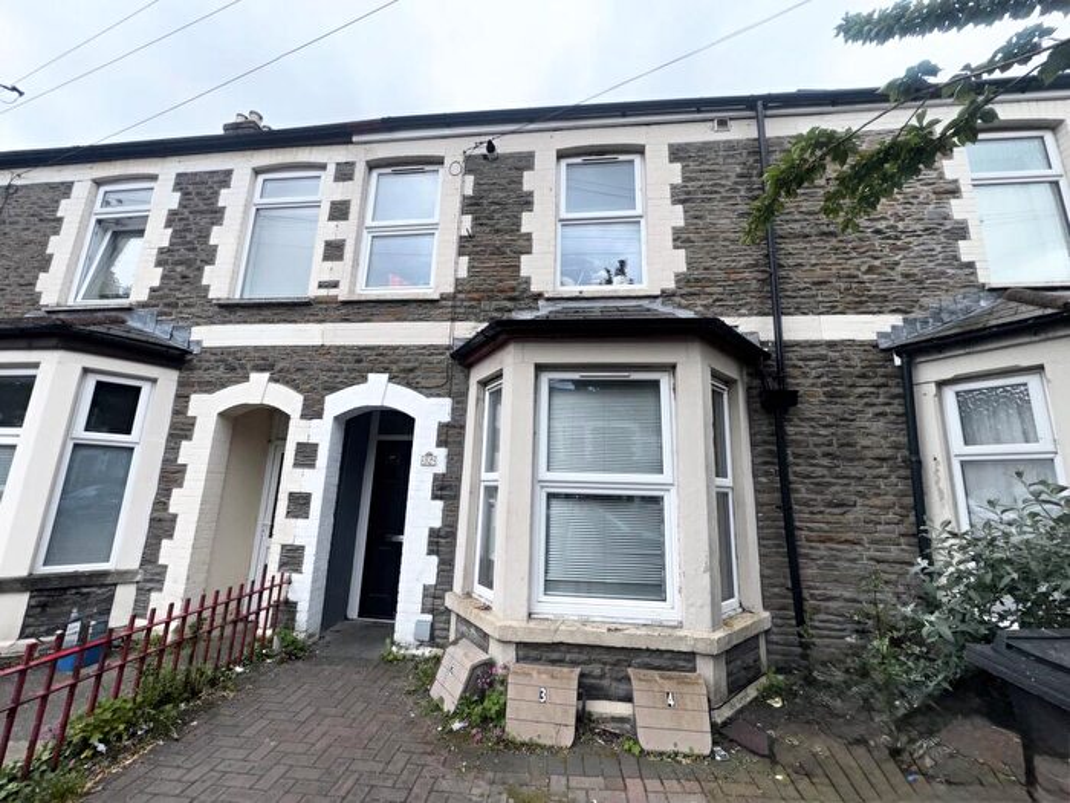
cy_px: 402
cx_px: 535
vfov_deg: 85.7
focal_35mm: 14
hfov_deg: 102.1
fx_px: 433
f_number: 2.2
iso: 32
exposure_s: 1/453
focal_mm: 2.22
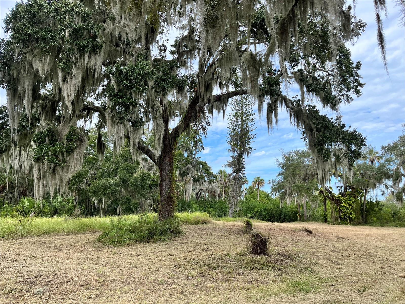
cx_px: 202
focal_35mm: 26
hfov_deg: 67.3
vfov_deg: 53.1
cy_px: 152
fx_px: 304
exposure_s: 1/1140
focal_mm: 5.1
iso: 50
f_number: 1.6
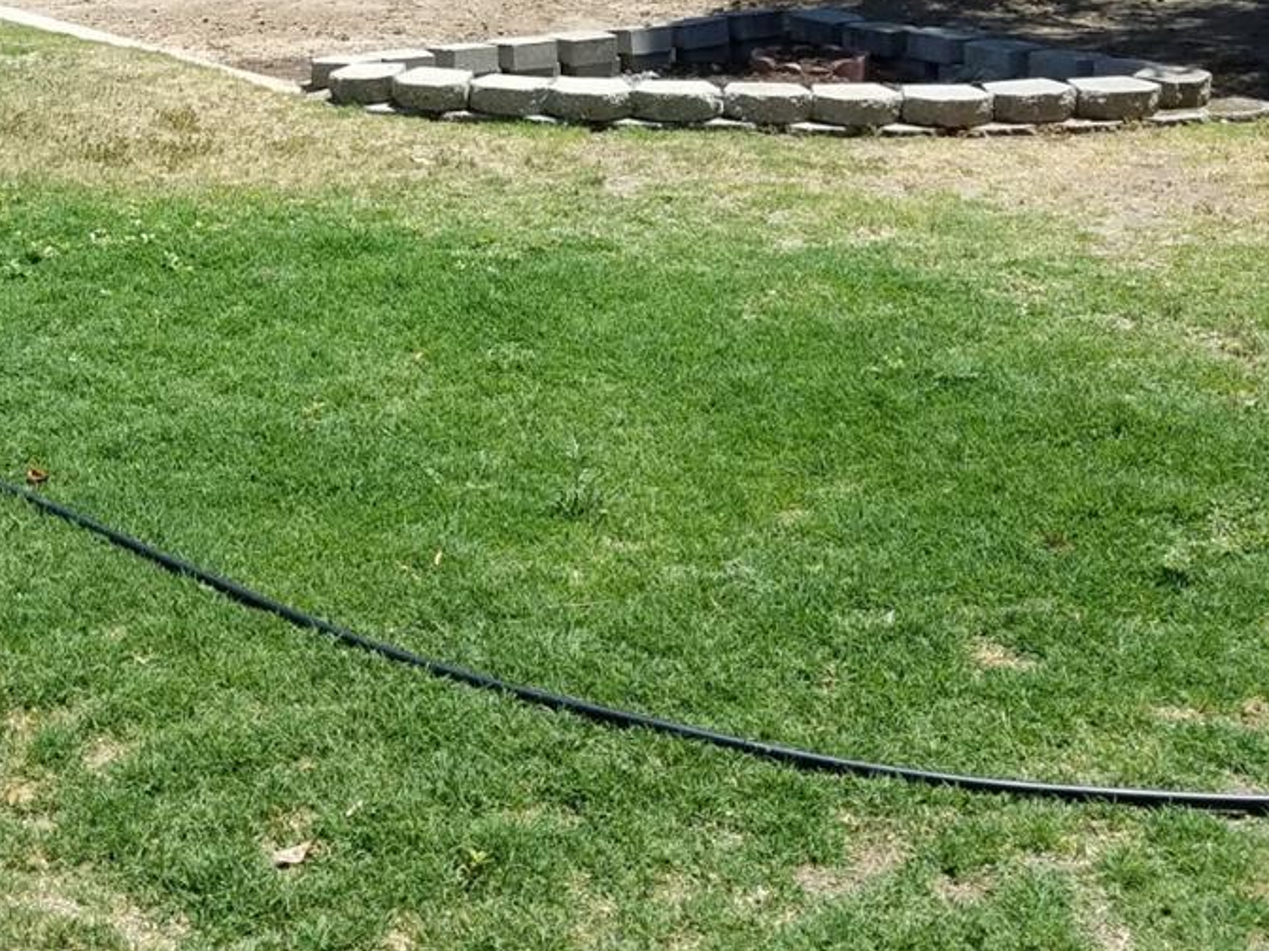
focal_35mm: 58
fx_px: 2126
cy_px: -100
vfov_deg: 23.6
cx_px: 196
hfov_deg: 32.0
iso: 40
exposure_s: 1/1340
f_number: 1.7
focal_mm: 4.2
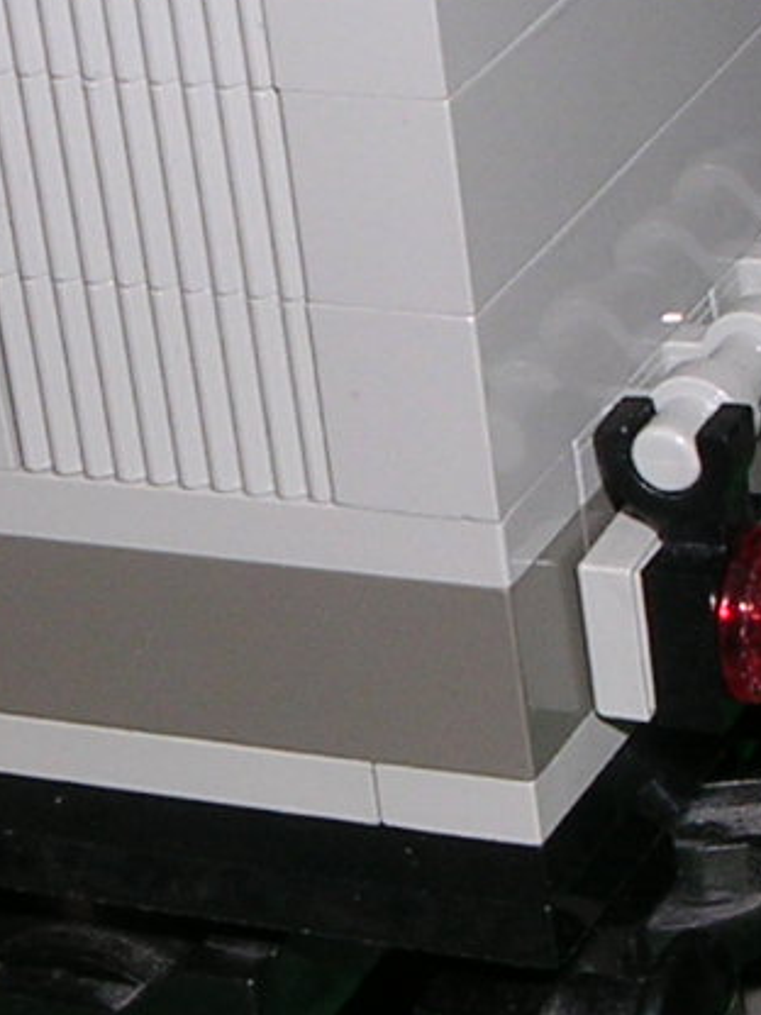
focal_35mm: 146
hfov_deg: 10.2
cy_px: 549
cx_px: 246
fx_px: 4280
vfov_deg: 13.5
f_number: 5.6
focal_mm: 5.8
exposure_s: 1/60.1
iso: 50
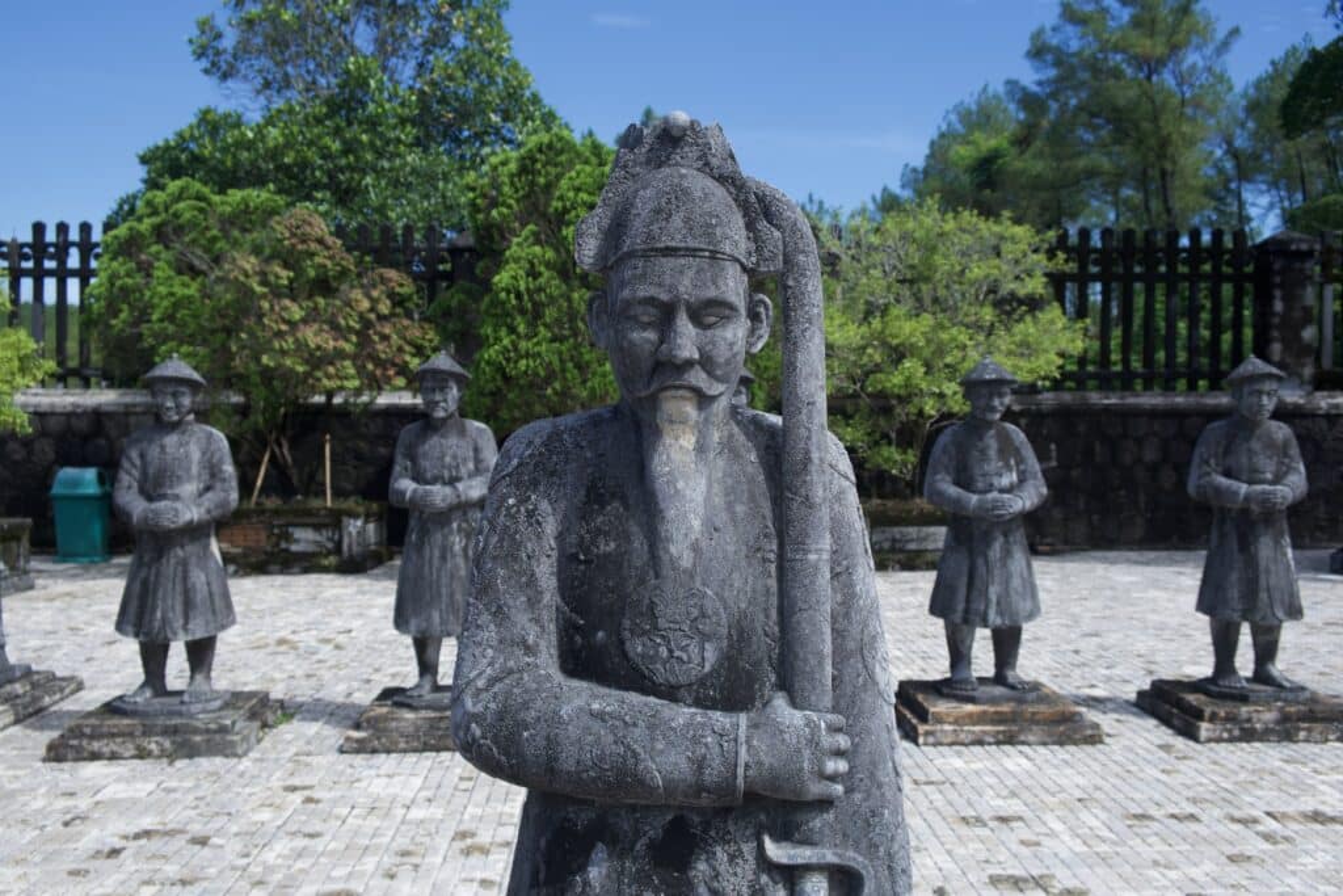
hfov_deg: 54.4
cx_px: 672
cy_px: 448
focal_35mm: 35
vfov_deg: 37.9
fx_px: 1306
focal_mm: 23.3
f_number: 6.4
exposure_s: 1/2000
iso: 1000
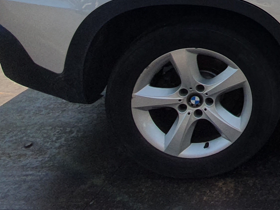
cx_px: 405
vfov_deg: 22.8
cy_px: -99
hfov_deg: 27.1
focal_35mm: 53
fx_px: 429
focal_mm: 1.8
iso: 50
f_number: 2.2
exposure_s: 1/1072
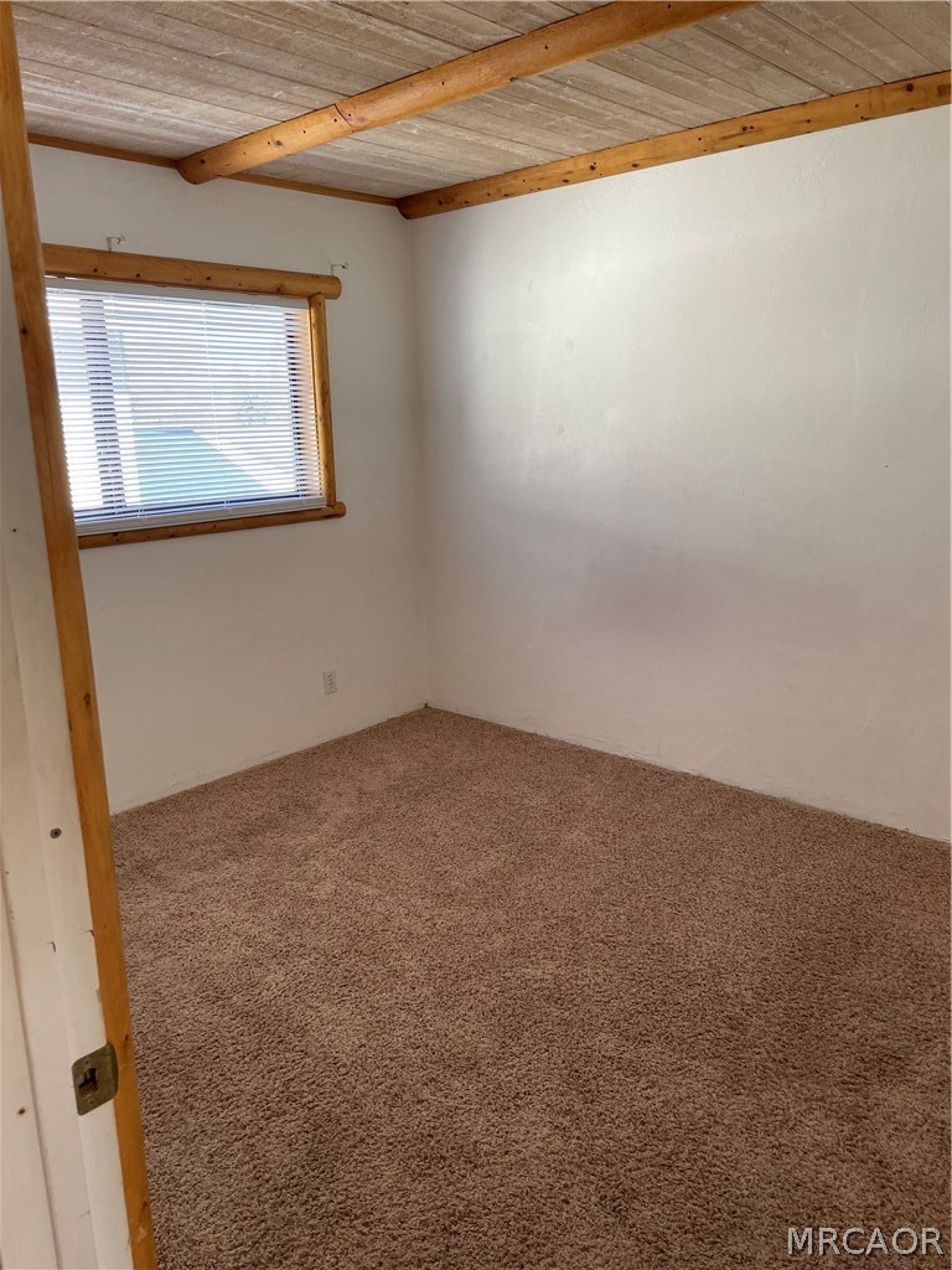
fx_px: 953
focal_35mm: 26
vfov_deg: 67.3
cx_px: 476
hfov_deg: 53.1
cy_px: 635
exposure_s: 1/121
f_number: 1.6
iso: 100
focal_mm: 4.2
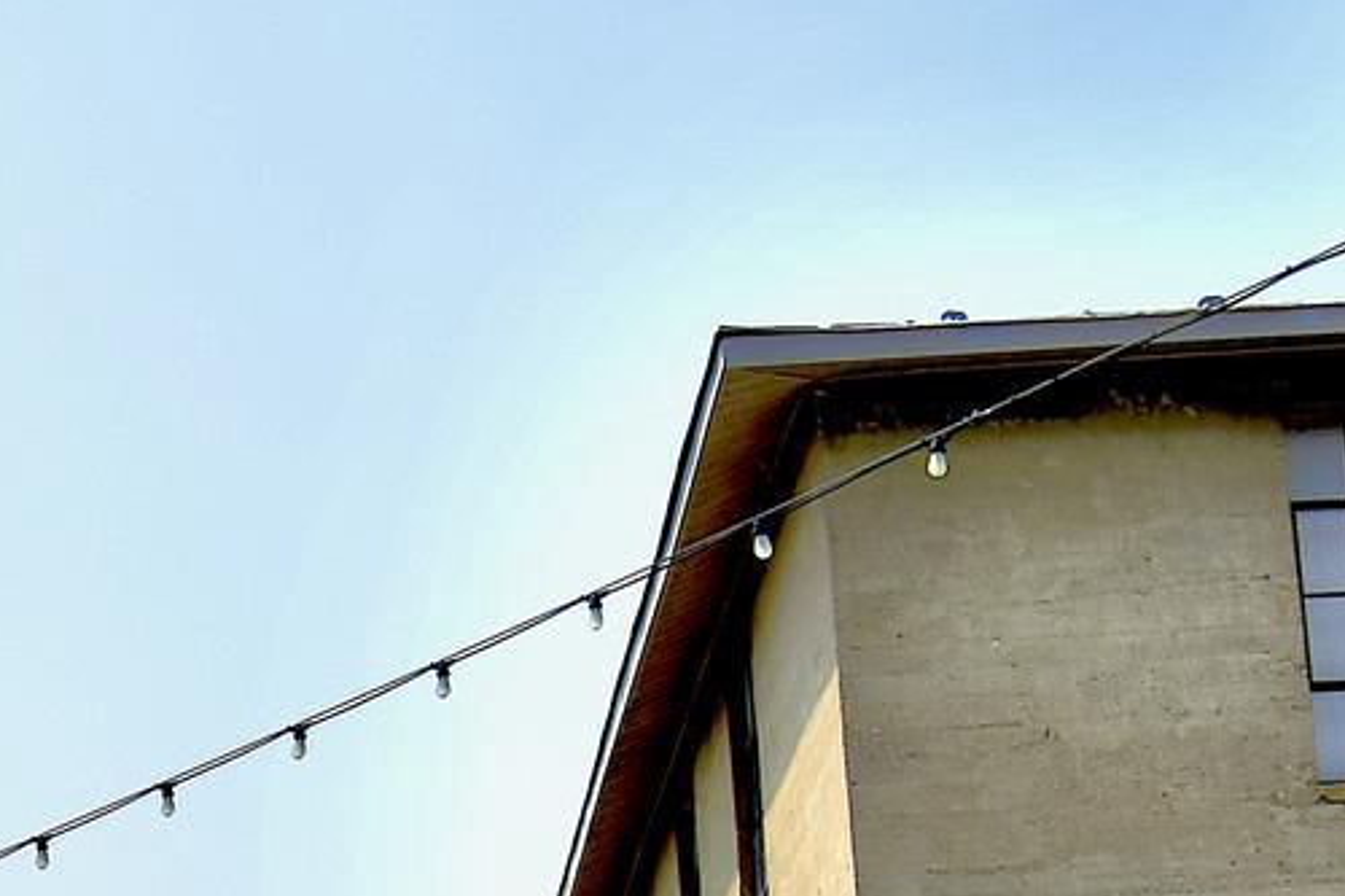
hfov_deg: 16.3
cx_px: -65
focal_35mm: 123
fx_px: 4594
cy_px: 1505
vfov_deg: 10.6
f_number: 5.6
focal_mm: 20
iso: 200
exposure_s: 1/1000
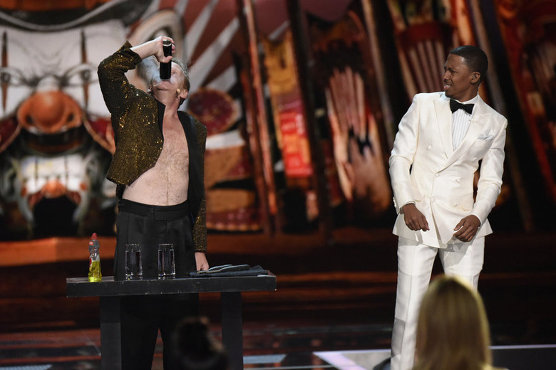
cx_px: 278
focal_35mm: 270
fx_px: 4170
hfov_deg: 7.6
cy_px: 185
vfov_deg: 5.1
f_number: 4.5
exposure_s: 1/400
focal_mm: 270
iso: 5000
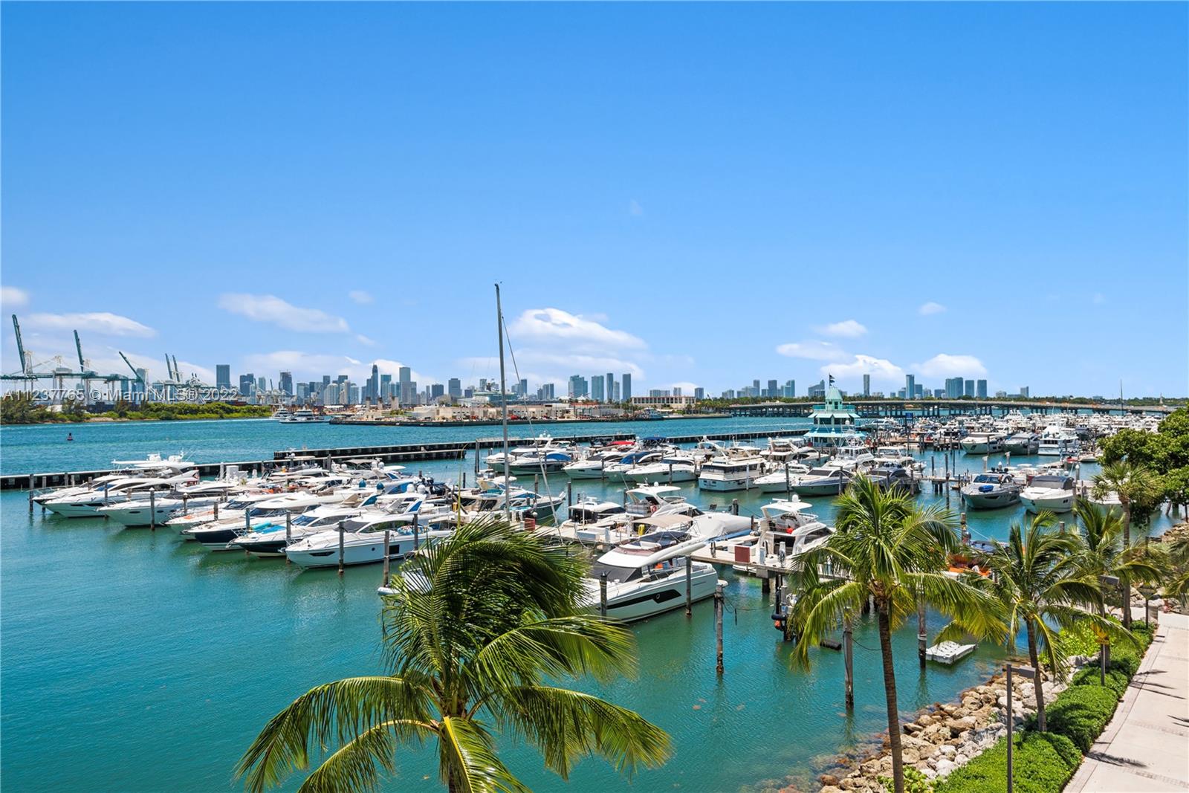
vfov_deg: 51.3
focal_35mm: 25
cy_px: 396
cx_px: 594
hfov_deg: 71.5
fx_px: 826
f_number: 8
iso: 250
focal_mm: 25
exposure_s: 1/640
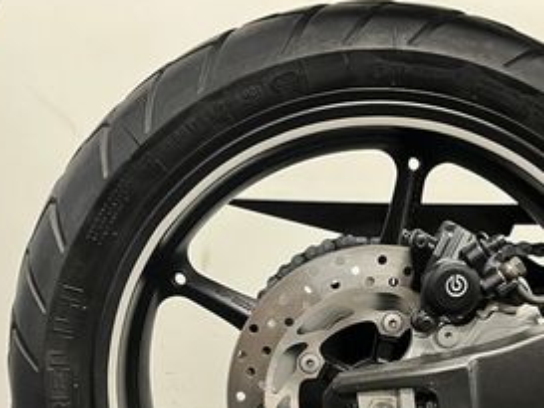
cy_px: 404
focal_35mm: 61
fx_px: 959
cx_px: 357
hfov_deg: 31.5
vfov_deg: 23.1
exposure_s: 1/50
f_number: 1.6
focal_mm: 5.1
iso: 320
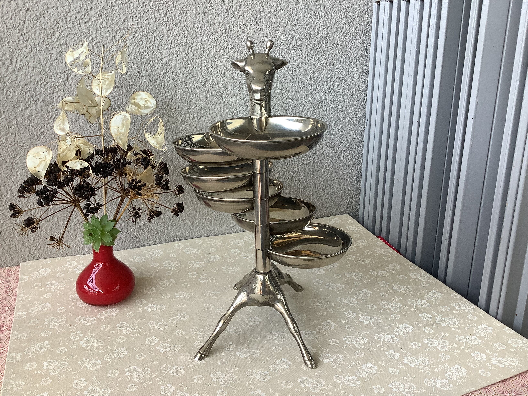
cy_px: 198
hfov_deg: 58.4
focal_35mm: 31
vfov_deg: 45.4
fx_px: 473
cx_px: 264
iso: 64
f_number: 2.4
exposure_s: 1/120
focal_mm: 3.3
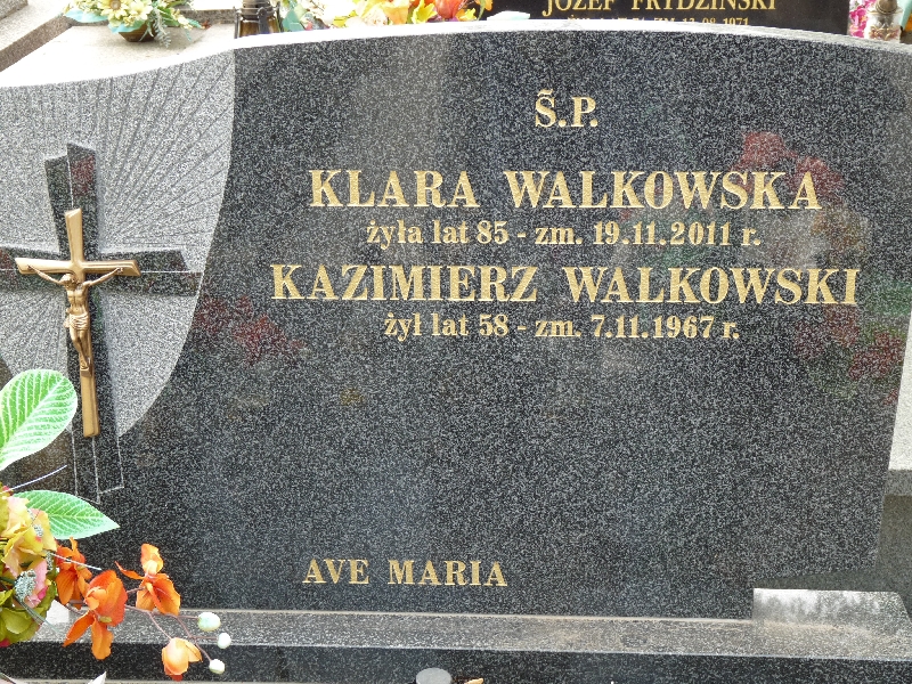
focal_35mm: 65
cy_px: 342
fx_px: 1713
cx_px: 456
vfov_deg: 22.6
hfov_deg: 29.8
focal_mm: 11.5
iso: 100
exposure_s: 1/100
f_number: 3.4
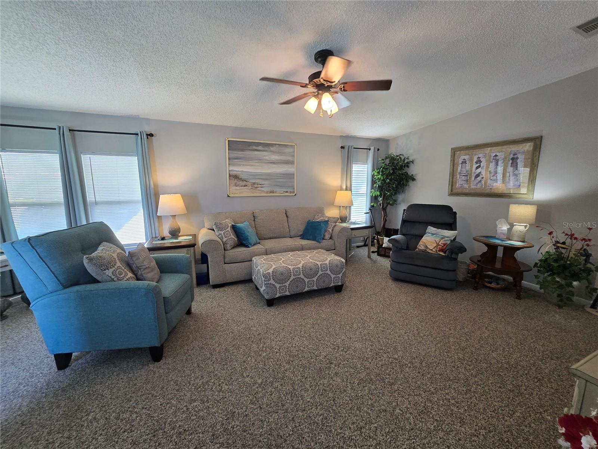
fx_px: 225
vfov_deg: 89.9
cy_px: 224
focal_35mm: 13
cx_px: 299
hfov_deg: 106.2
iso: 160
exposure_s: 1/60
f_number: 2.2
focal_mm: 2.2
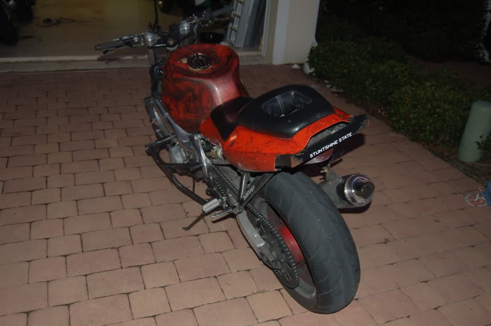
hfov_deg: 57.3
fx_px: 450
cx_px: 246
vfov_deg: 39.9
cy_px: 163
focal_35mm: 33
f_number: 3.8
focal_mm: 22
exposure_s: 1/60
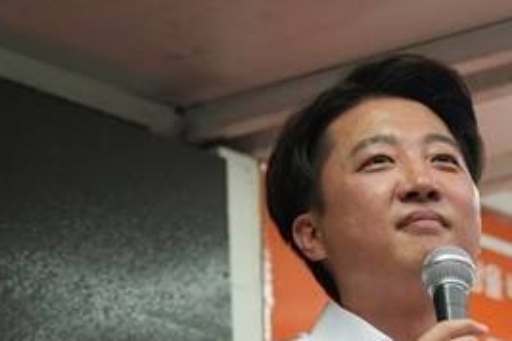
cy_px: 336
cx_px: 405
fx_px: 3584
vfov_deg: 5.4
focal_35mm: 252
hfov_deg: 8.2
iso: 500
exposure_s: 1/160
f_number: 4
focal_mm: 105
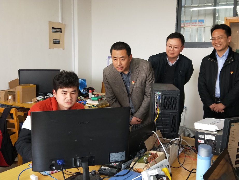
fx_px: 173
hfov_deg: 69.4
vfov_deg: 54.9
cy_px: 90
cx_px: 120
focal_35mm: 25
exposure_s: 1/50
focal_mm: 4.27
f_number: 1.7
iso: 147
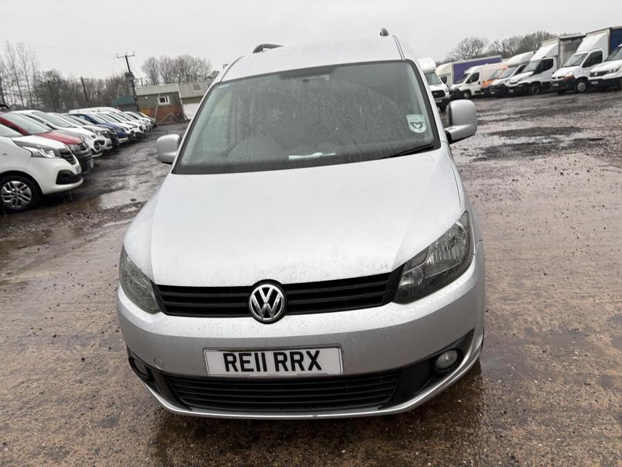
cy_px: 234
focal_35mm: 26
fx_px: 467
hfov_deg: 67.3
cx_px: 311
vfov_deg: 53.1
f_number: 1.6
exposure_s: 1/122
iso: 64
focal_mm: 5.96
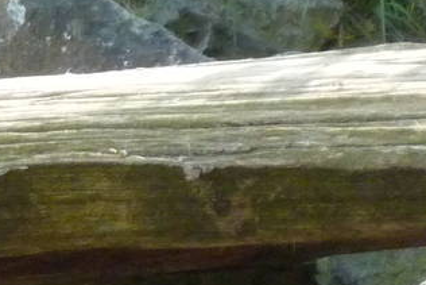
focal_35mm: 773
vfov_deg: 1.8
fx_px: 9151
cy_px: 694
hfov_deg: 2.7
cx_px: -511
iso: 400
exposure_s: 1/400
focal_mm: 24.1
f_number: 4.5
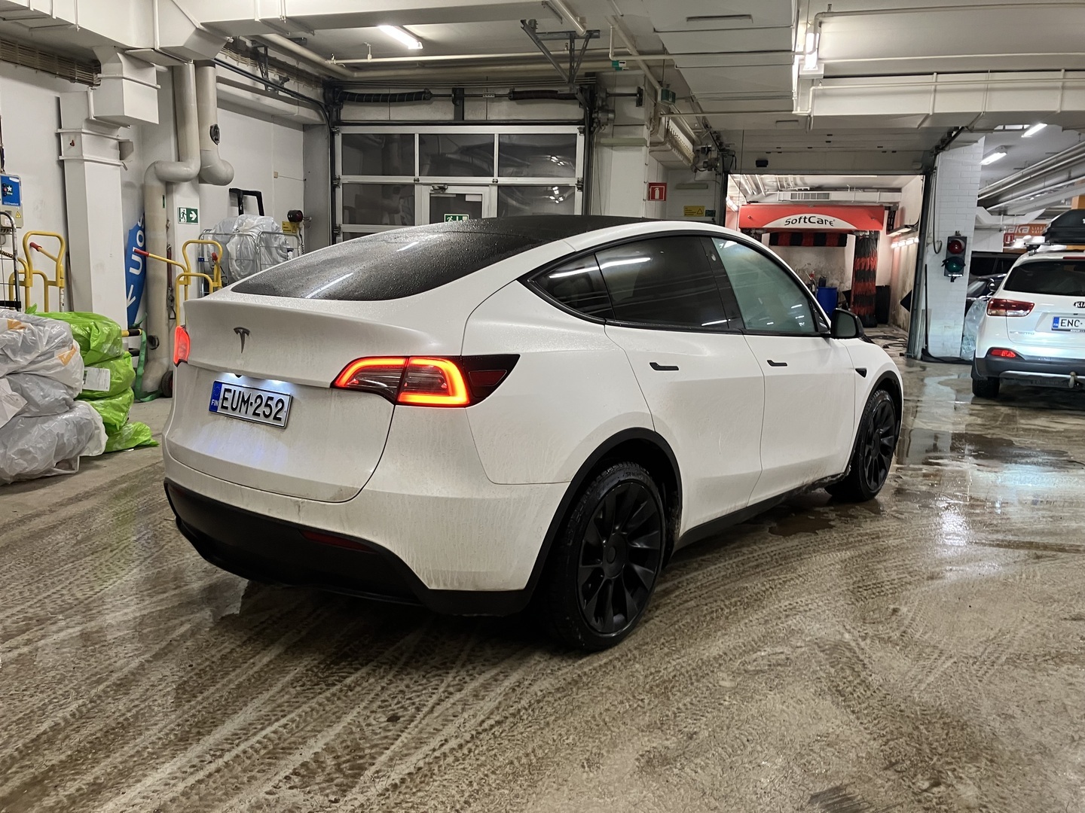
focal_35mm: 28
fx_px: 878
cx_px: 542
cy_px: 406
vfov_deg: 49.7
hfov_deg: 63.4
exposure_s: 1/50
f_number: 1.8
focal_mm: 3.99
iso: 100
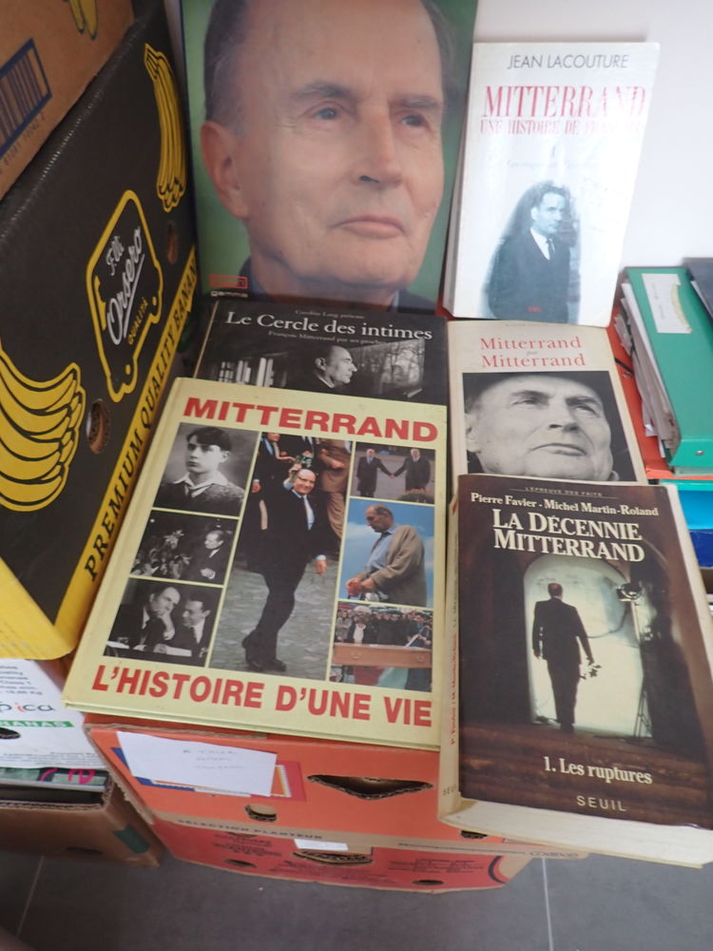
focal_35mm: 25
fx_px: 687
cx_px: 356
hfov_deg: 54.9
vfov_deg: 69.4
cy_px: 476
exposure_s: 1/40
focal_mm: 4.5
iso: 200
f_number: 2
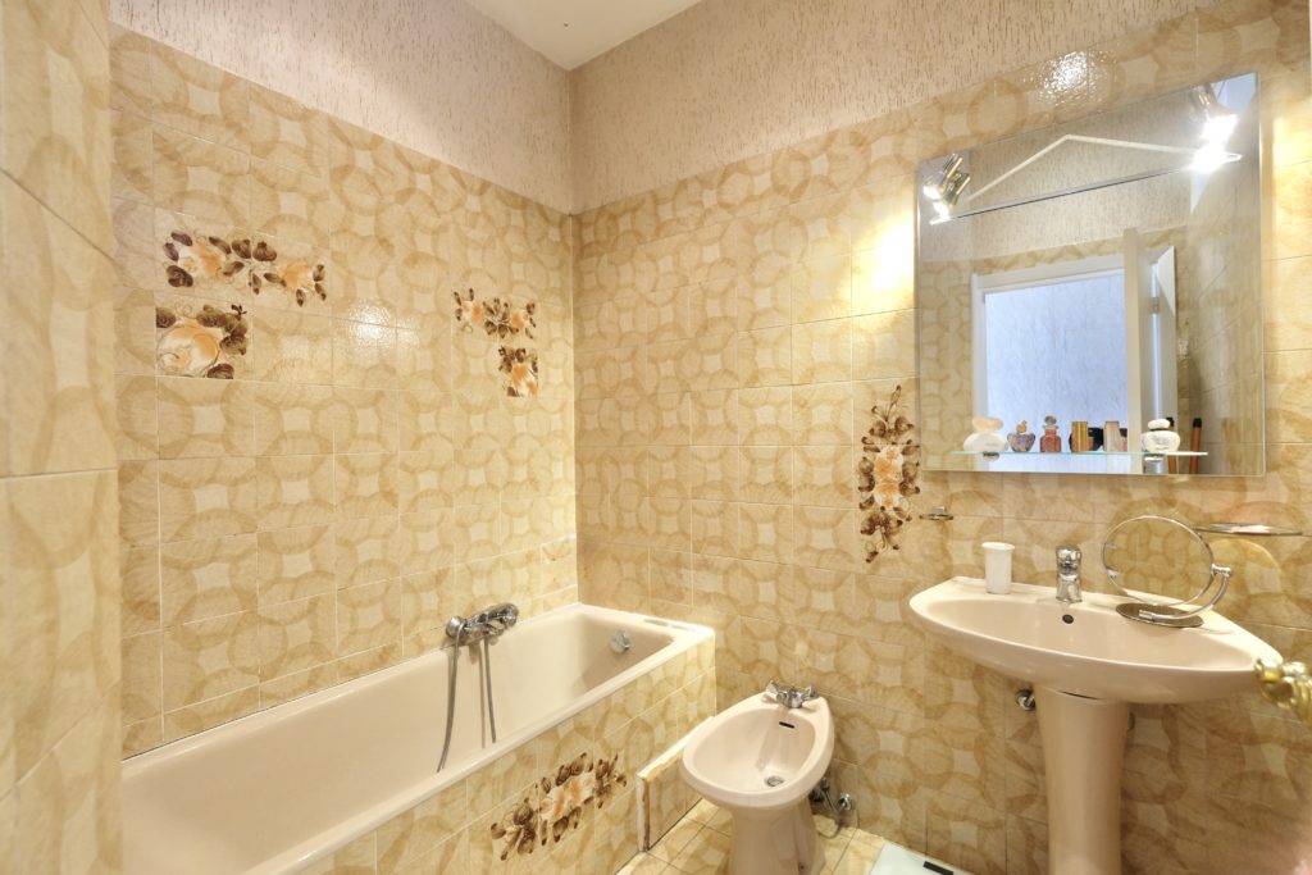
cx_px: 656
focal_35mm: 15
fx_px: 547
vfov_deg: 77.3
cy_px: 438
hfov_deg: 100.4
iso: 1000
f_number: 4
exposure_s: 1/30
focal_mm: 10
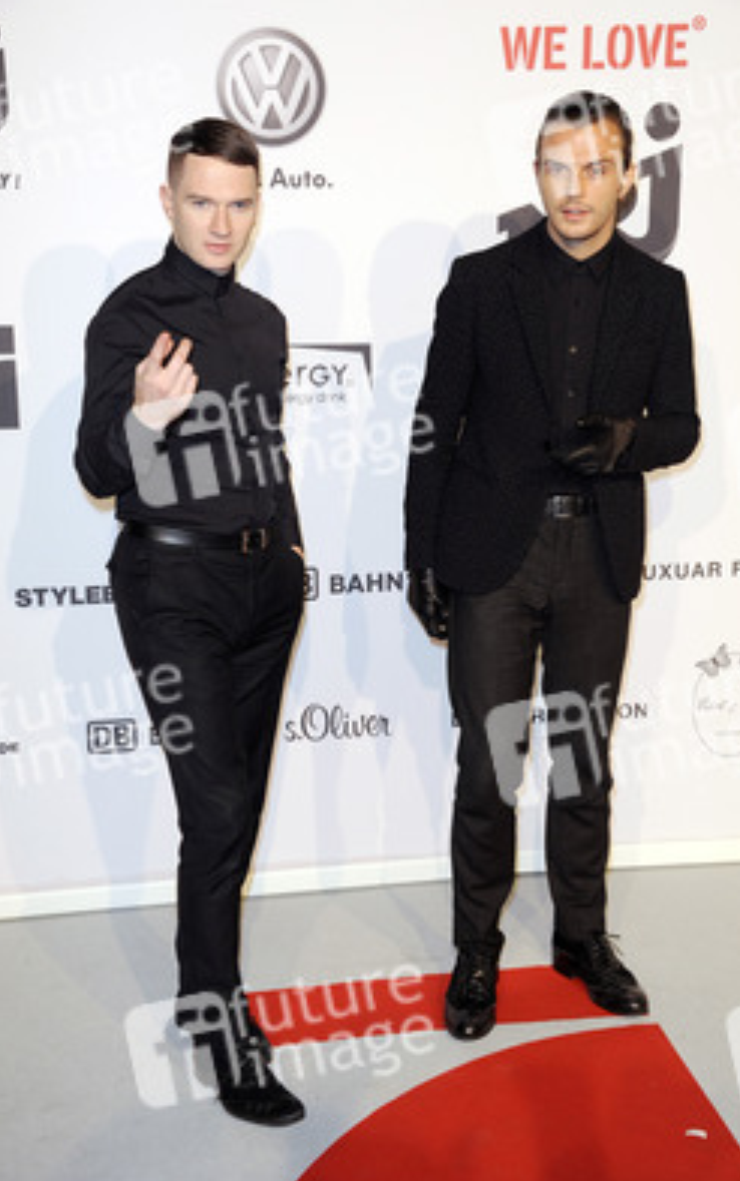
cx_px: 367
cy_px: 586
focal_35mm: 58
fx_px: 1869
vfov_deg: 35.1
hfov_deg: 22.4
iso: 640
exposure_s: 1/160
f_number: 5.6
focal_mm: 56
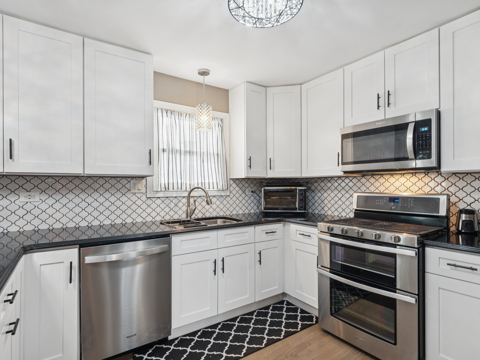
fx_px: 236
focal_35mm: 17
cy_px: 187
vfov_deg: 74.7
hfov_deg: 91.0
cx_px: 241
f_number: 8
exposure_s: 1/10
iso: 250
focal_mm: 10
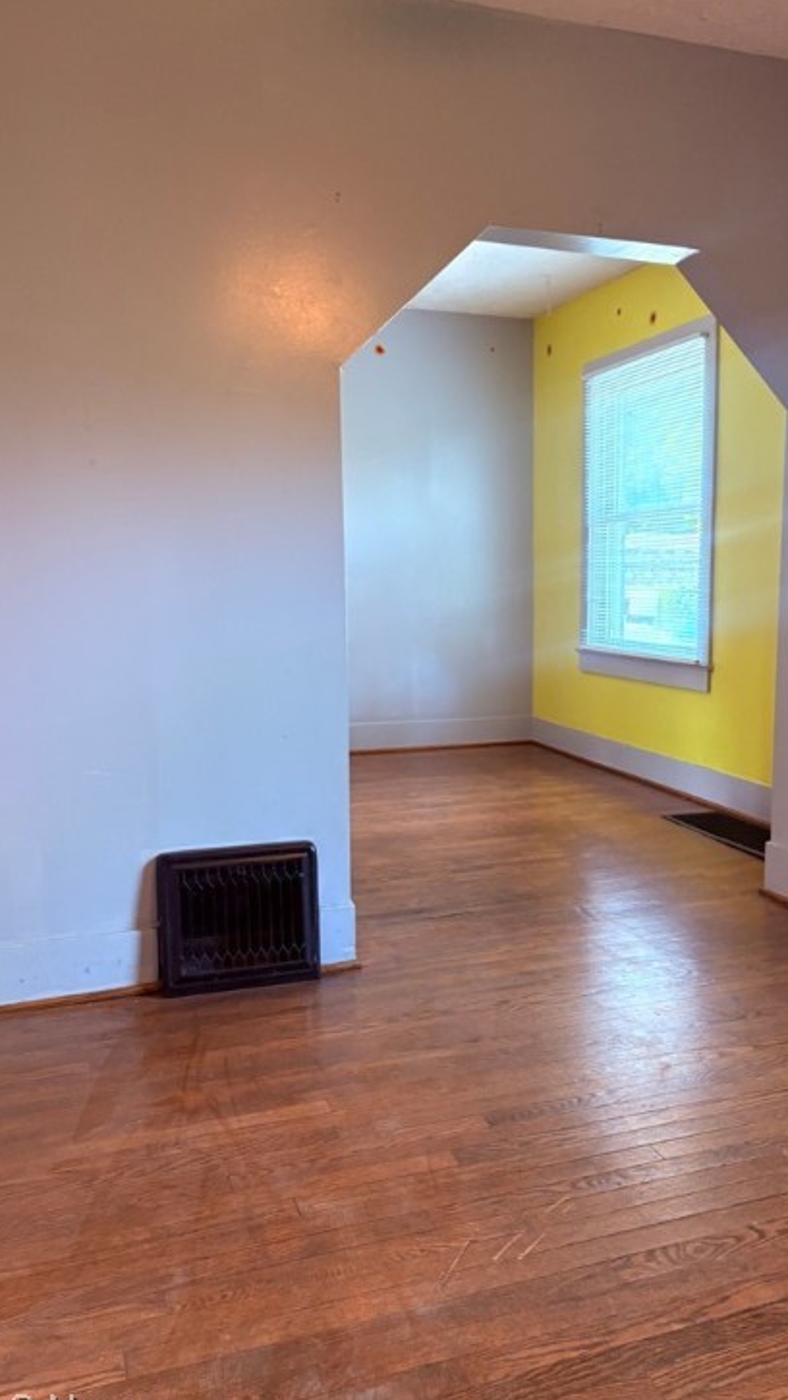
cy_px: 713
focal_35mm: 30
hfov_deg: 38.7
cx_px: 496
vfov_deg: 64.3
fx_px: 1114
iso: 200
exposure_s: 1/60
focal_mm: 5.96
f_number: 1.6
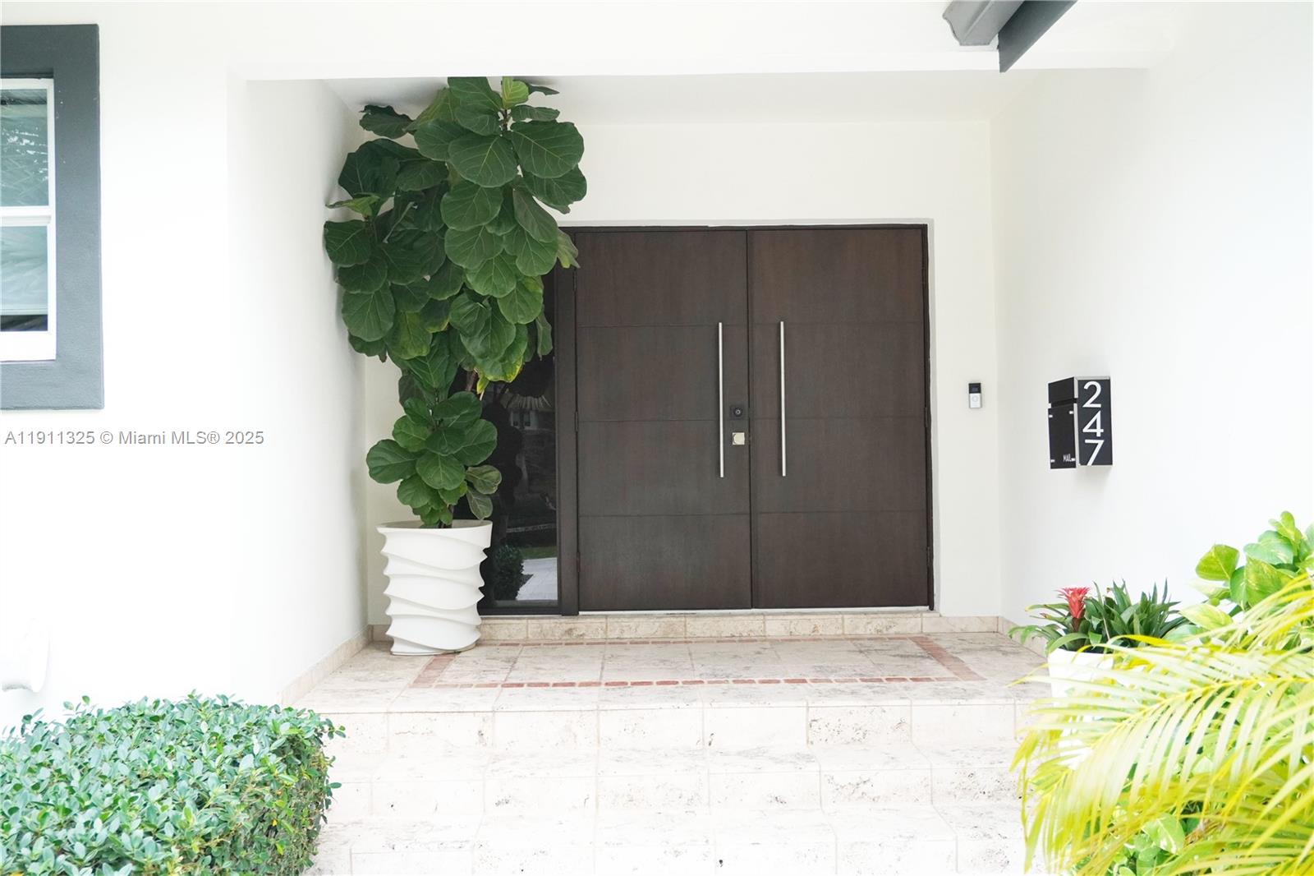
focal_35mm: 38
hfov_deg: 51.3
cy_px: 438
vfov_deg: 35.5
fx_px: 1368
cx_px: 657
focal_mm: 25
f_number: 4.5
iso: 1250
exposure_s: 1/160
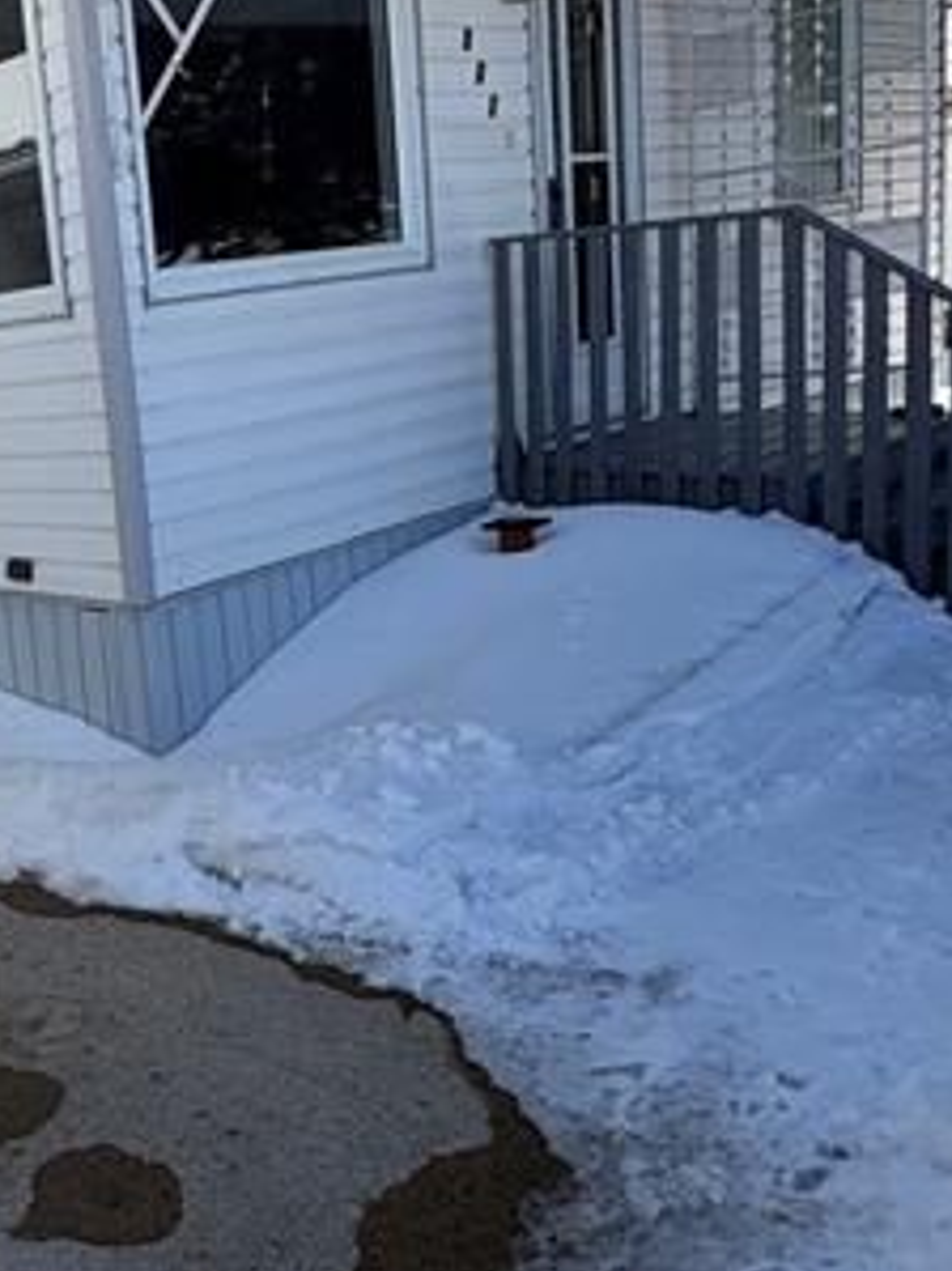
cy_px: 591
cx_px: -123
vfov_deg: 51.3
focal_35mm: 36
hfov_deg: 33.8
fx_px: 1321
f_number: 2.2
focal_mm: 2.22
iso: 50
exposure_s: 1/1976
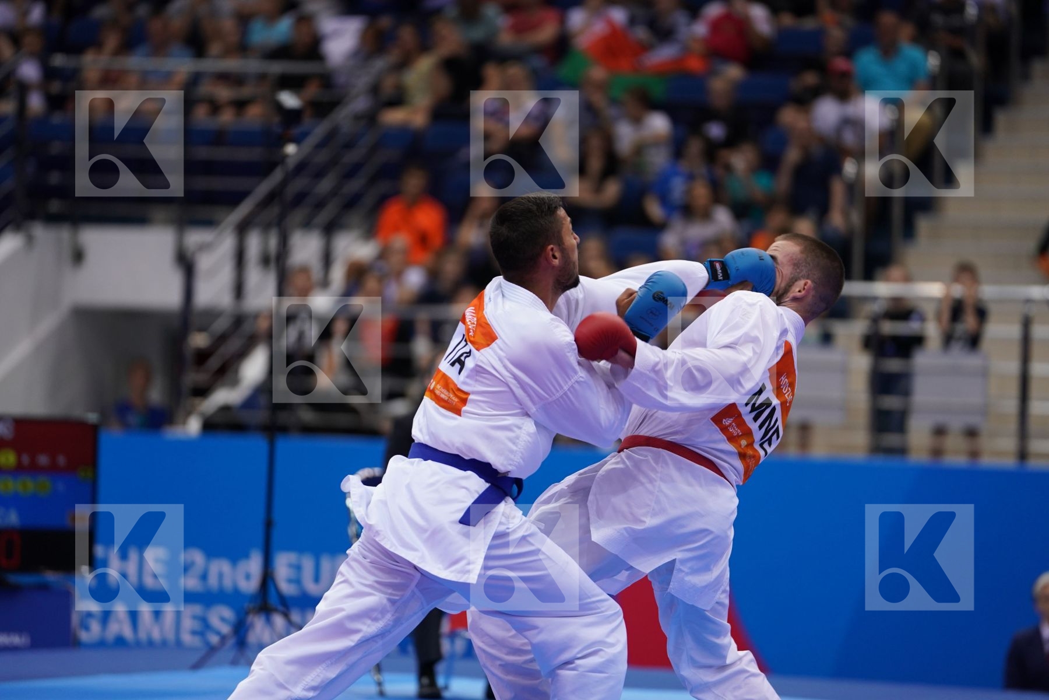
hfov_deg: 10.8
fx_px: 5565
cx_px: 524
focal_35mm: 191
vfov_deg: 7.2
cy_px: 350
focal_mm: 191
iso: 1000
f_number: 2.8
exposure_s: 1/1000
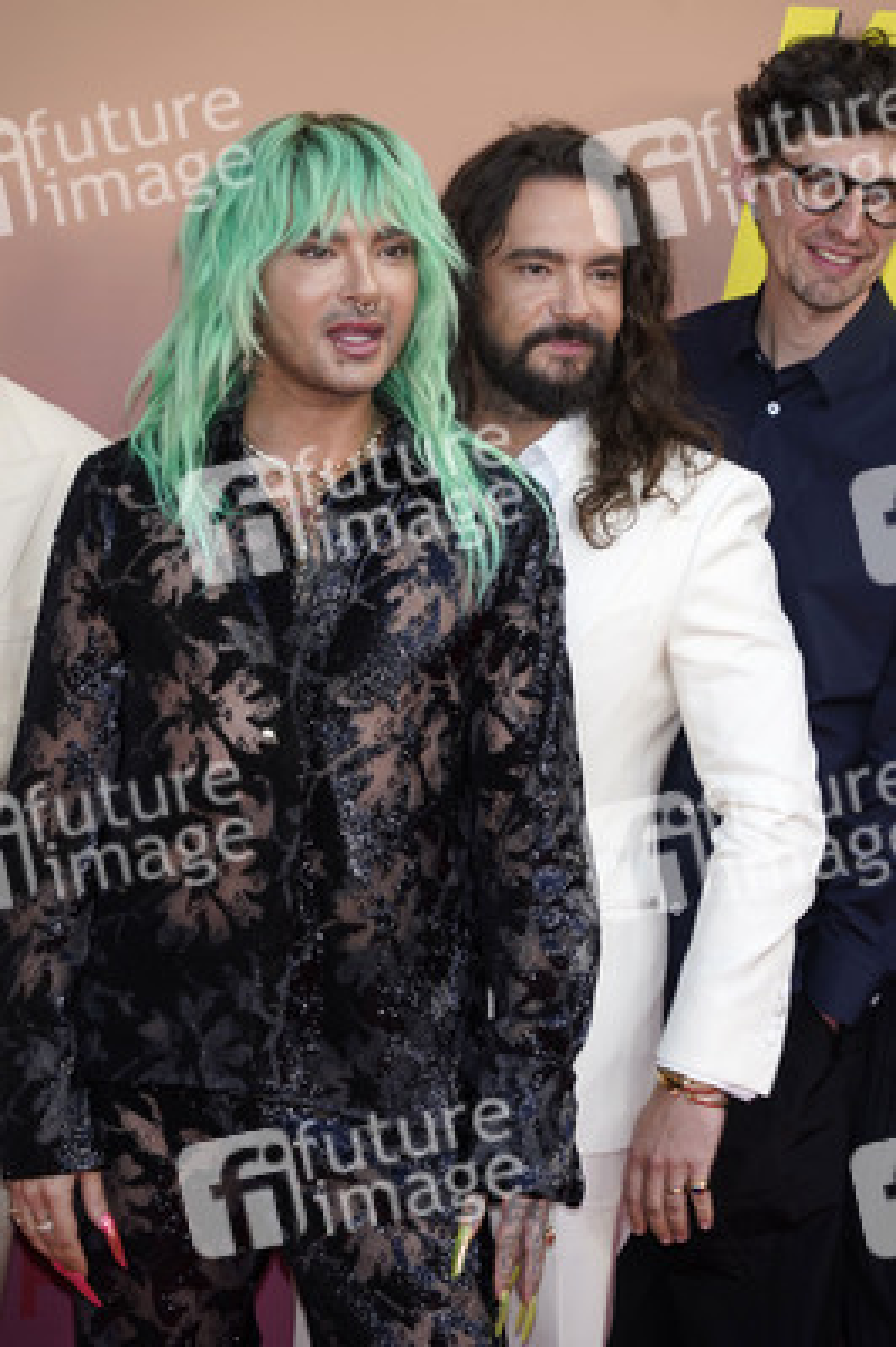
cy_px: 674
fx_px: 4113
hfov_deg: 12.4
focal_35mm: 110
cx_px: 448
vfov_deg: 18.6
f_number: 5.6
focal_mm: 110
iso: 320
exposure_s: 1/160
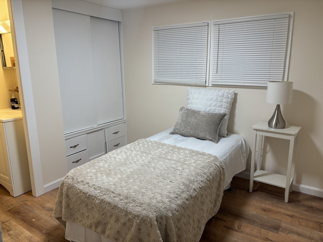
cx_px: 162
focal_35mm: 26
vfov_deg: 53.1
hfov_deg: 67.3
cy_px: 121
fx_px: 243
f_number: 1.6
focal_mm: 5.96
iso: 80
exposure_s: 1/60
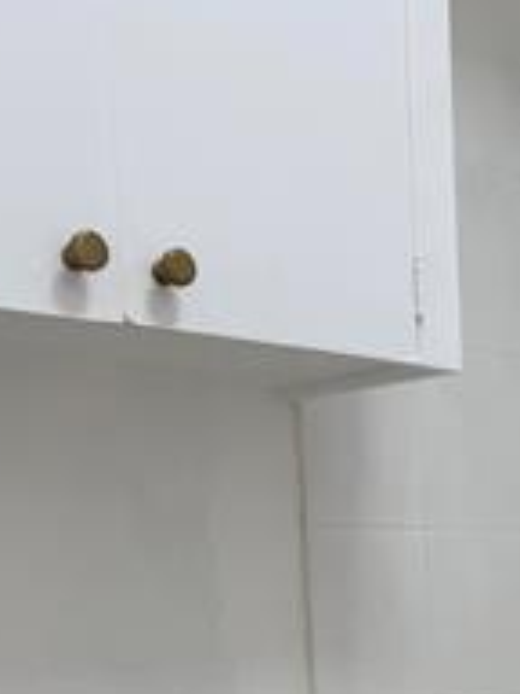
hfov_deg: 23.3
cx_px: 534
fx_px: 1202
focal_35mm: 60
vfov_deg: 29.7
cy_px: 716
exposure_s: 1/140
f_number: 1.78
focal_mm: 6.76
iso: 50
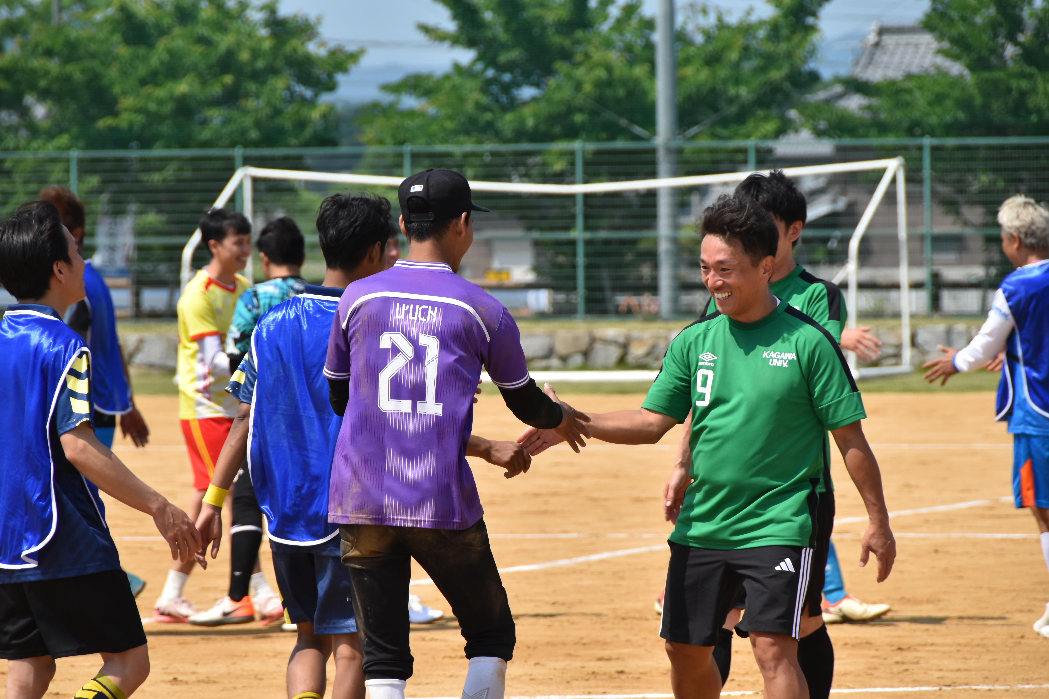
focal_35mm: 255
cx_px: 524
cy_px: 350
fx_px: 7430
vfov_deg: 5.4
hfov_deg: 8.1
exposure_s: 1/1600
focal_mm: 170
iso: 400
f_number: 6.3
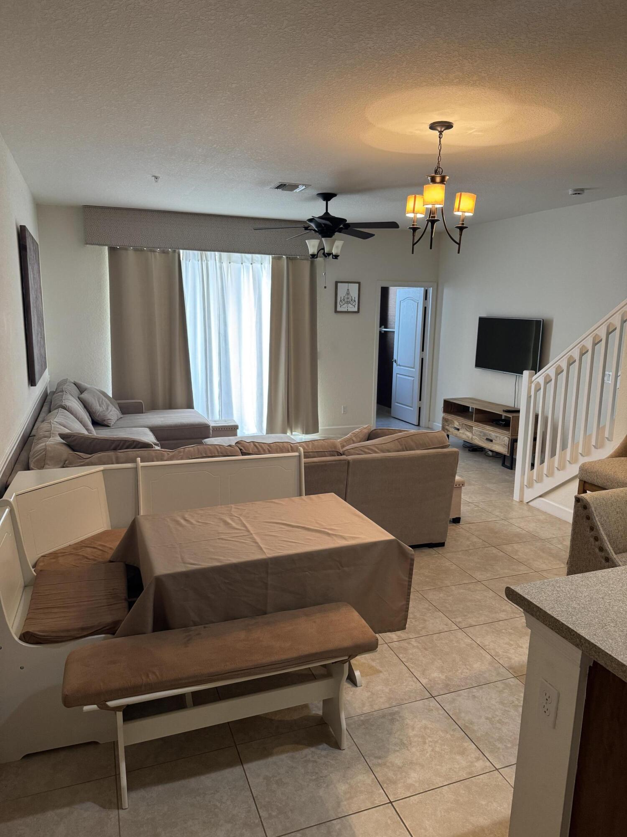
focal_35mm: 24
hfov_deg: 56.8
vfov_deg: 71.6
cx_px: 314
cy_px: 418
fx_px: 580
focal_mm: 6.76
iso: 250
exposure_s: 1/60
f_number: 1.78
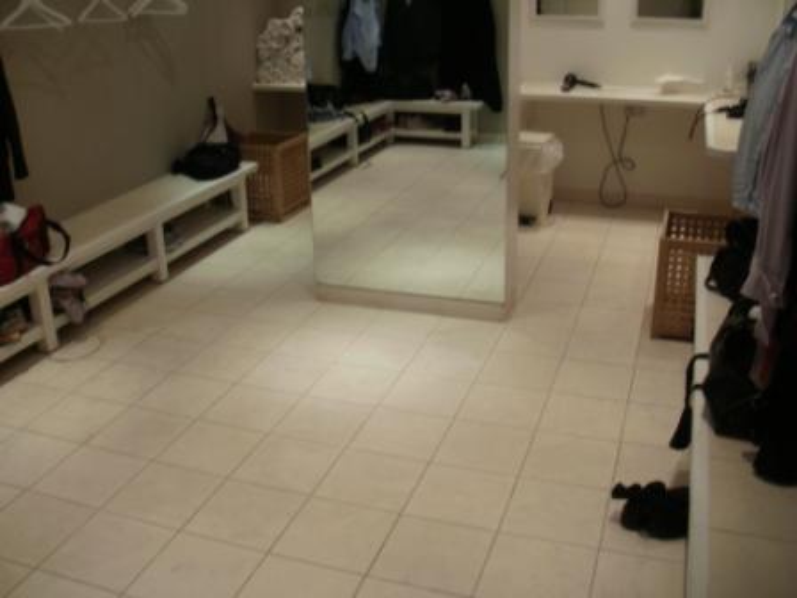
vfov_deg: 39.7
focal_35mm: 36
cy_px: 299
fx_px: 829
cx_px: 398
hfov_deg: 51.4
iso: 100
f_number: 3.5
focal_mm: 6.3
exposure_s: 1/30
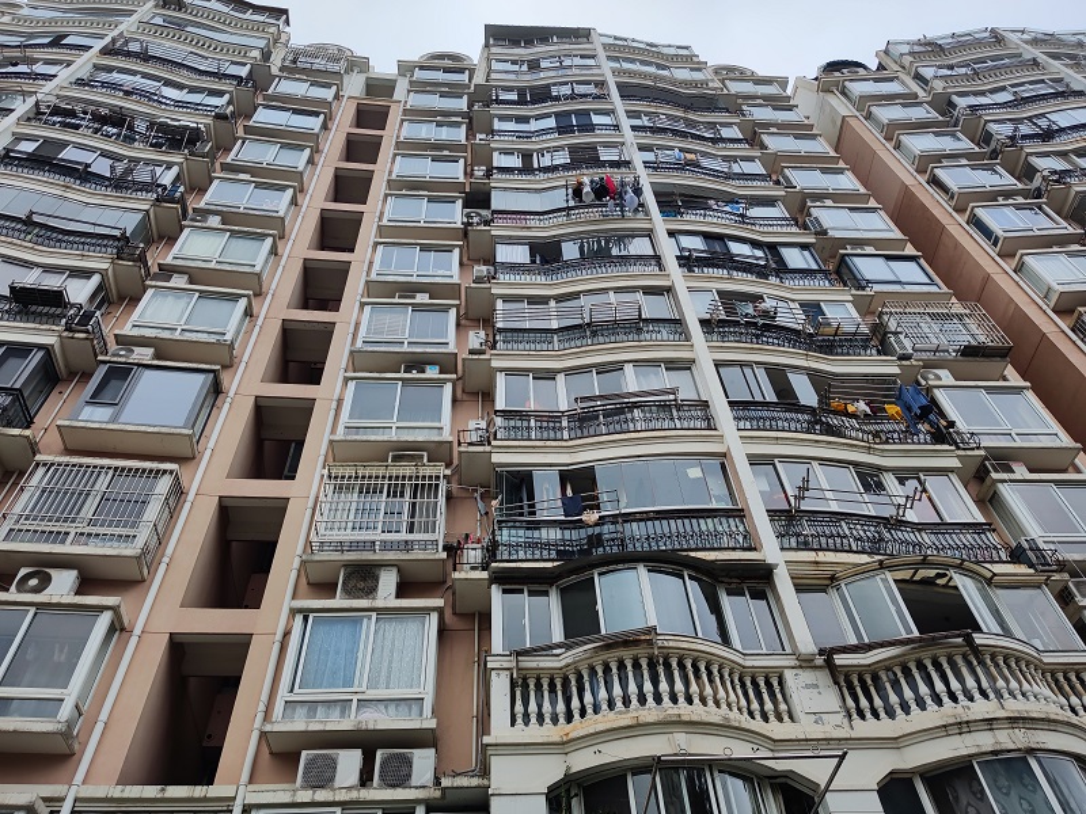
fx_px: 784
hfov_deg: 69.4
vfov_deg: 54.9
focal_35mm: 25
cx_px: 543
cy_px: 407
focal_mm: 6.78
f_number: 1.85
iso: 50
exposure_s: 1/3004
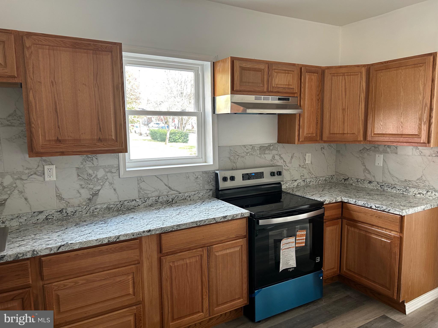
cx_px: 219
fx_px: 329
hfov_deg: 67.3
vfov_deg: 53.1
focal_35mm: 26
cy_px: 164
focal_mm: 5.7
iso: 100
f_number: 1.5
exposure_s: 1/121
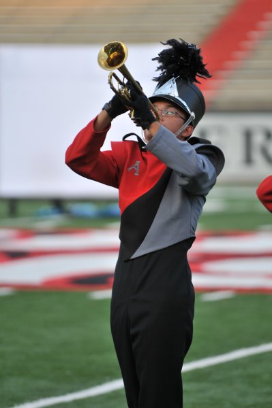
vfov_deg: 6.9
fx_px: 3406
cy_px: 204
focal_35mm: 300
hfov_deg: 4.6
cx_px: 136
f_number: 2.8
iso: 200
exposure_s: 1/400
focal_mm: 200
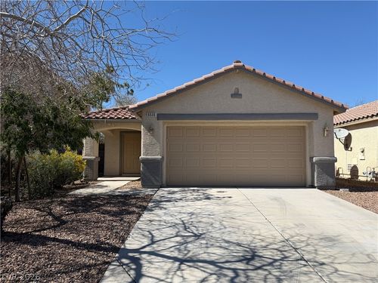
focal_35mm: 24
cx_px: 189
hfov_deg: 71.6
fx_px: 262
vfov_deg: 56.8
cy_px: 142
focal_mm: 6.76
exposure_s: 1/4975
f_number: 1.78
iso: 80
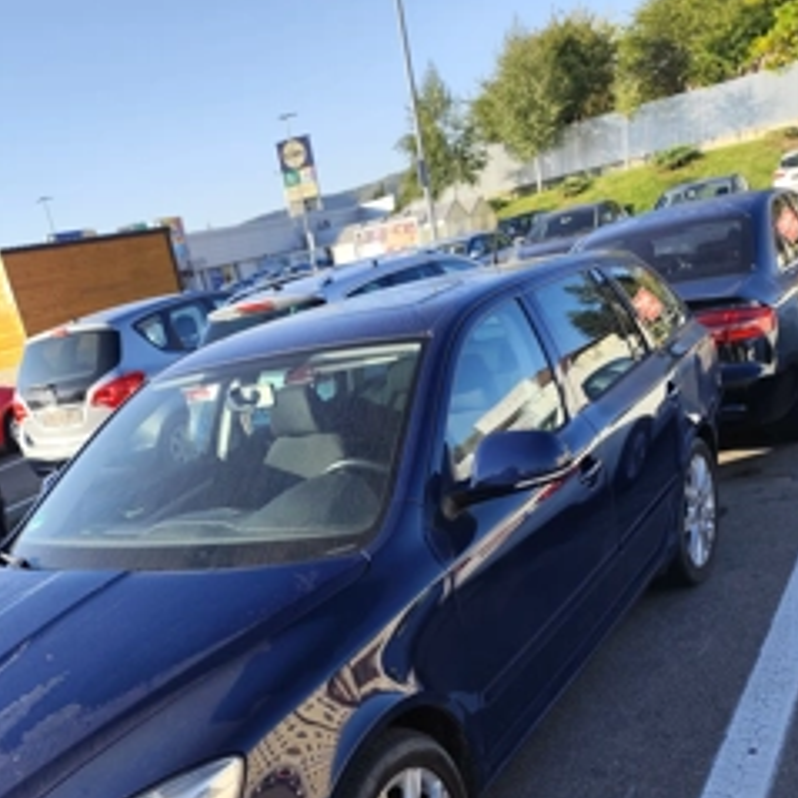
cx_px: 331
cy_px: 651
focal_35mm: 34
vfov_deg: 45.7
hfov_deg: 48.2
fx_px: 887
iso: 50
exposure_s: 1/483
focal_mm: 6.14
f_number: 1.65
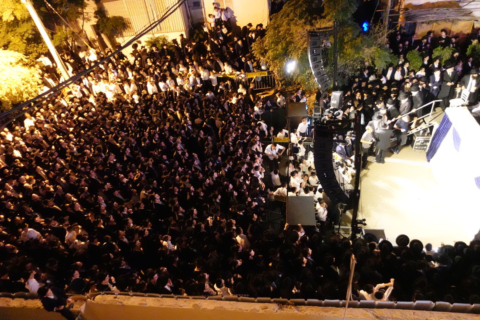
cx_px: 240
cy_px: 160
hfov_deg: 73.8
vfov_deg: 53.1
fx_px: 320
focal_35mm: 24
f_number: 1.8
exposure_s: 1/50
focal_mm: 9.4
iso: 6400
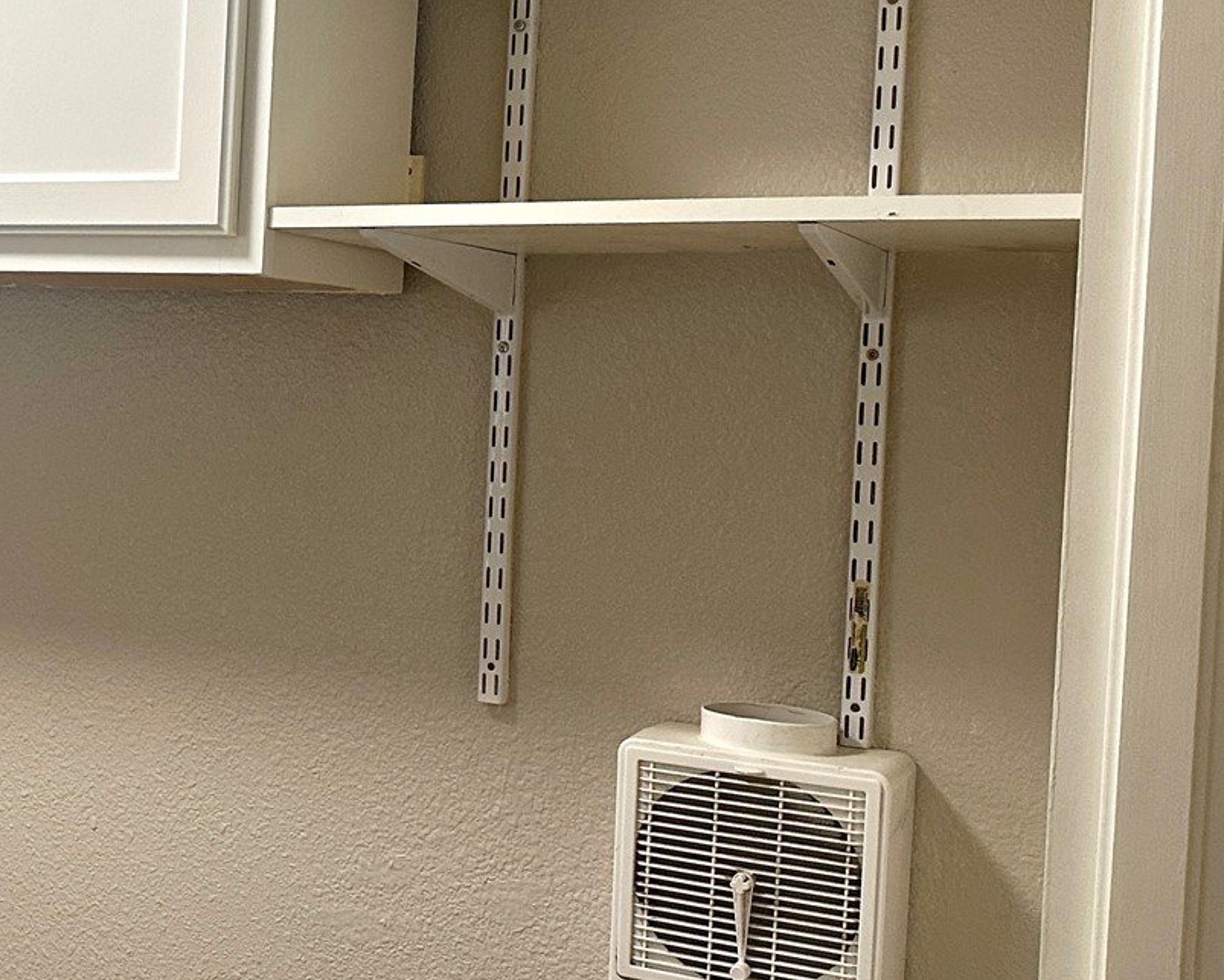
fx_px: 2029
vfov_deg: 27.1
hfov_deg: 31.5
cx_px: 53
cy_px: 413
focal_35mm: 56
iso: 200
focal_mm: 6.86
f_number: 1.78
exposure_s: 1/120
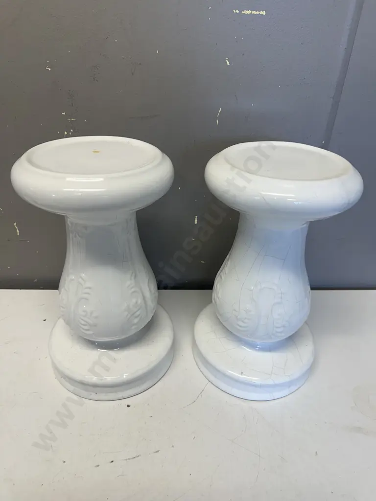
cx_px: 188
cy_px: 250
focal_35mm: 24
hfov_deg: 56.8
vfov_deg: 71.6
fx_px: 348
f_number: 1.78
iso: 64
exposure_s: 1/100
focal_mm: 6.86
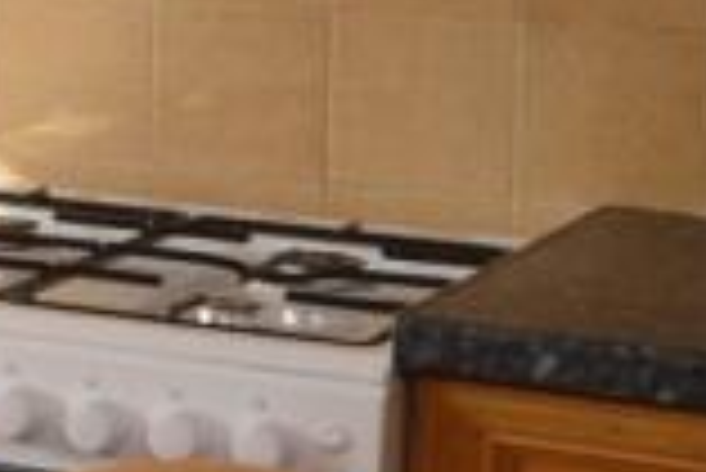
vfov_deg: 7.7
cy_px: -99
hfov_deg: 9.9
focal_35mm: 176
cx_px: -1142
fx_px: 3455
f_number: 5.6
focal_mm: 18
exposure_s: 1/125
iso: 280
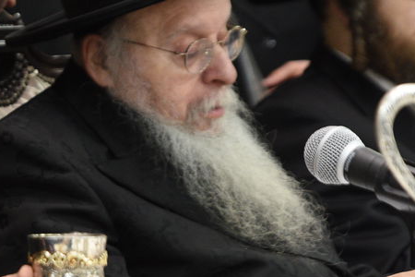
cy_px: 54
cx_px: -192
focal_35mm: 218
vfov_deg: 6.3
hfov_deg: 9.2
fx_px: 2513
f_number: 3.5
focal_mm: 70
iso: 1600
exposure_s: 1/125
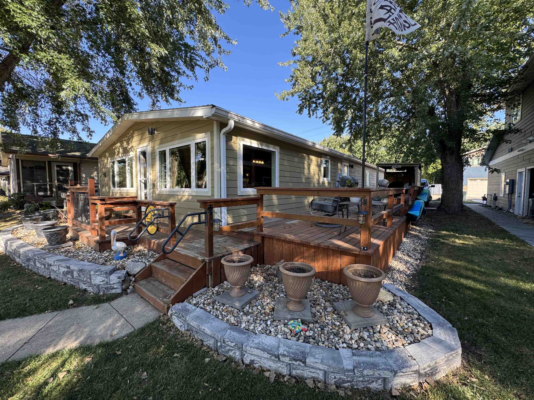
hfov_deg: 102.1
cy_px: 200
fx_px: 216
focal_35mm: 14
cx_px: 267
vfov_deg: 85.7
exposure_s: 1/178
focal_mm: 2.22
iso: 40
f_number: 2.2
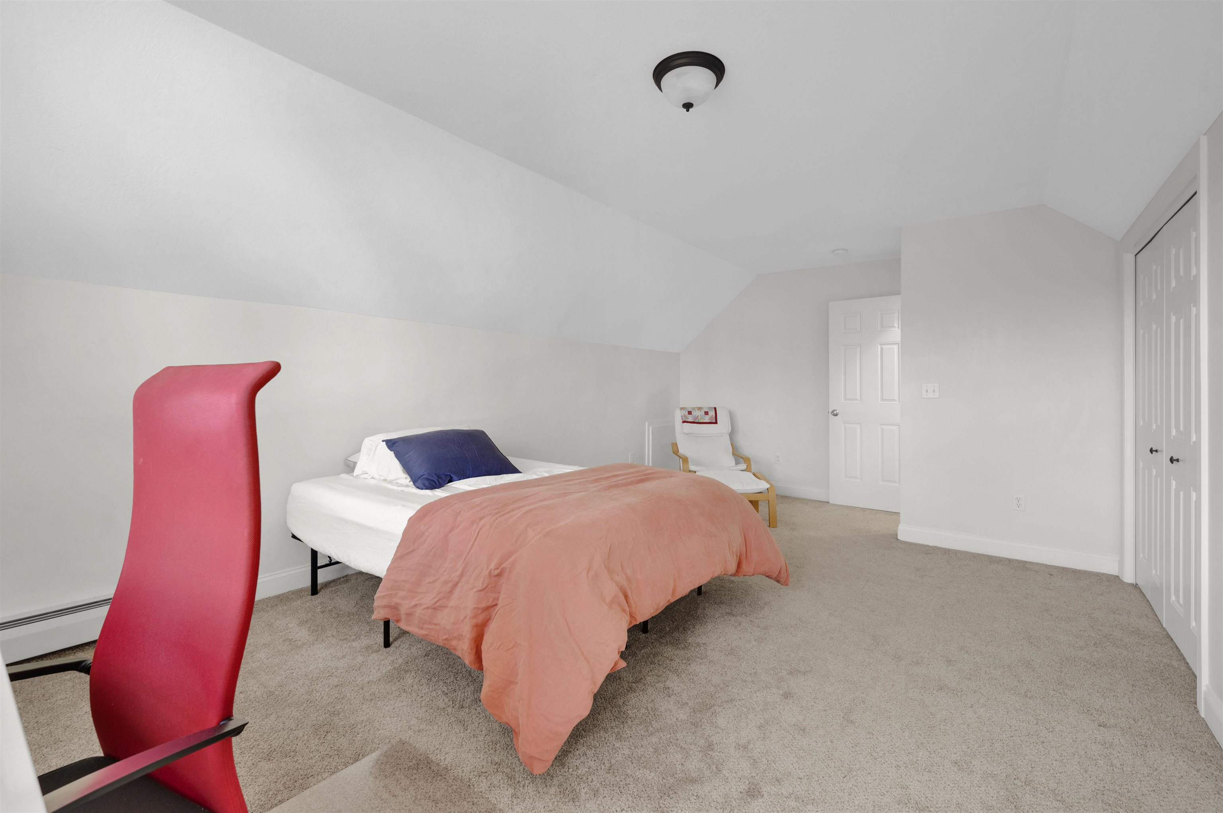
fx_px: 509
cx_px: 612
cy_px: 406
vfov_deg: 77.2
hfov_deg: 100.4
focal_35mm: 15
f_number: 7.1
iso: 250
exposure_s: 1/4
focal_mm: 15
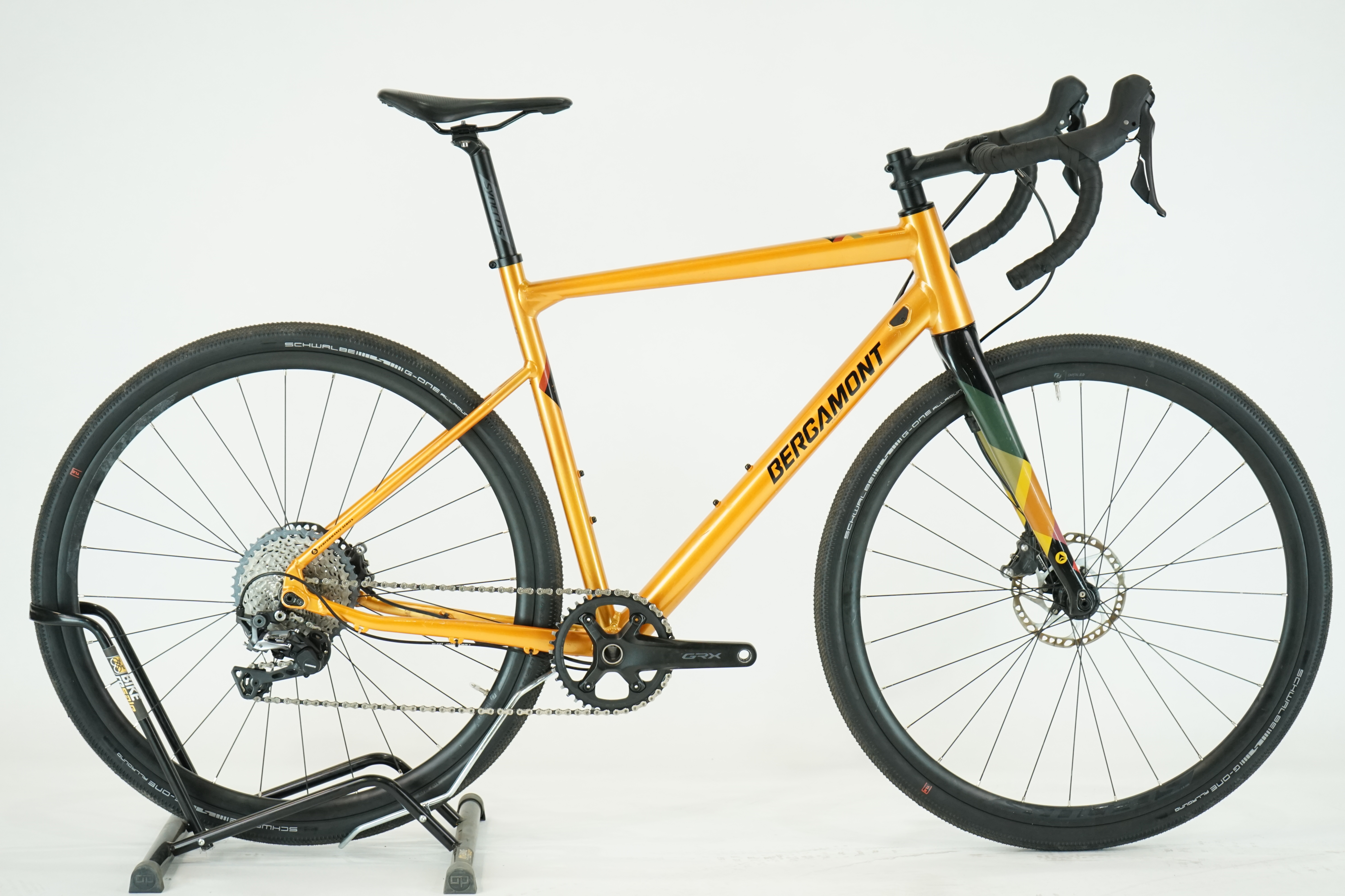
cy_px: 448
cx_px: 672
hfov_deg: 29.2
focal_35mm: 69
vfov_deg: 19.7
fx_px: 2578
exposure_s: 1/200
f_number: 5.6
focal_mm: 69
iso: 1600
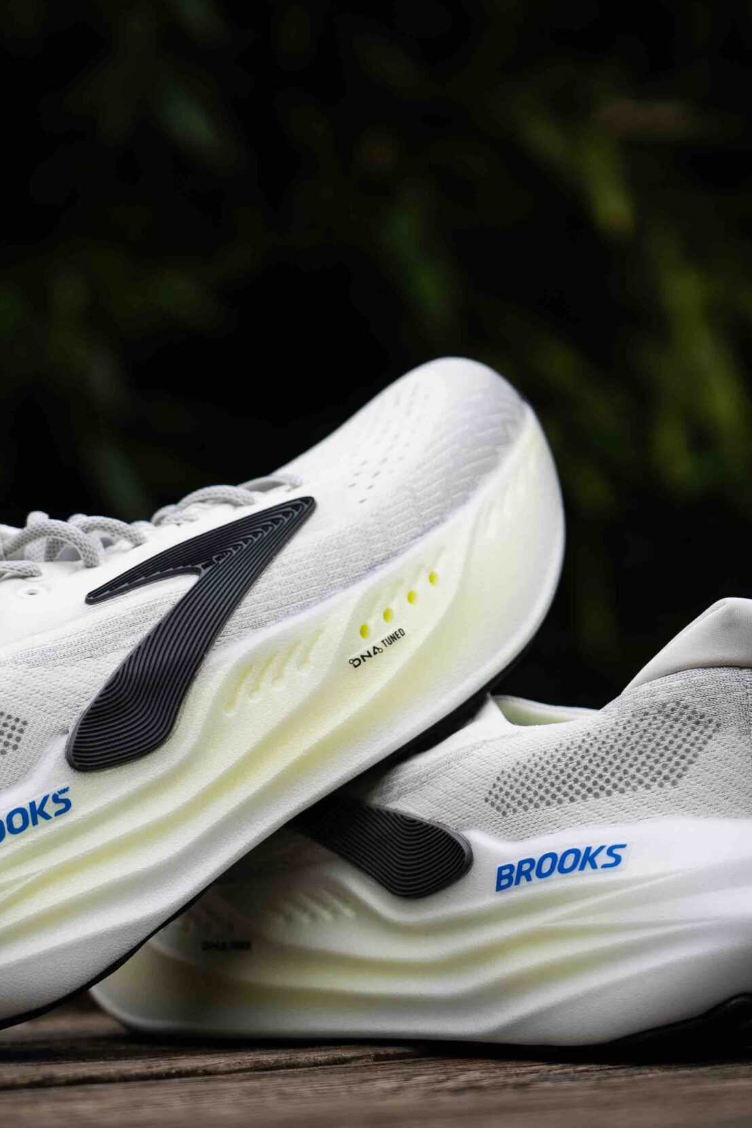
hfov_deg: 11.8
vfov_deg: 17.6
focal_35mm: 116
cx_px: 294
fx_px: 3634
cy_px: 571
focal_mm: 75
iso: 160
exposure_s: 1/800
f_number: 4
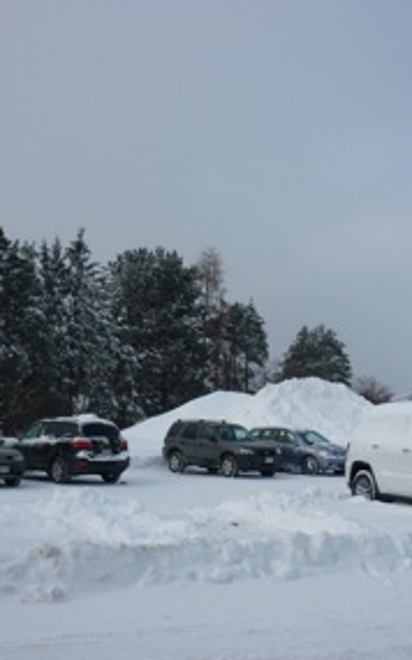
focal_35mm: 54
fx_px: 971
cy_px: 368
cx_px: 266
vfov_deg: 37.5
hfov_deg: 23.9
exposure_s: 1/200
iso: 80
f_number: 8
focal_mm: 5.5
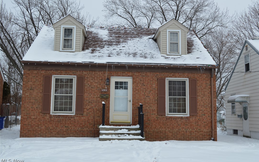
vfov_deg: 32.0
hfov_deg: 49.3
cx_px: 130
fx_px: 282
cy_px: 78
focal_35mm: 40
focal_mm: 26
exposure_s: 1/200
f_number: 7.1
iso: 100
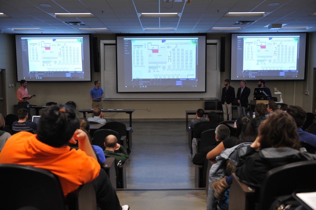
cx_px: 158
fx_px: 298
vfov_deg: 38.9
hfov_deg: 55.8
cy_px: 105
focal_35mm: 34
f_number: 4
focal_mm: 34
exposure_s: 1/60
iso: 1000
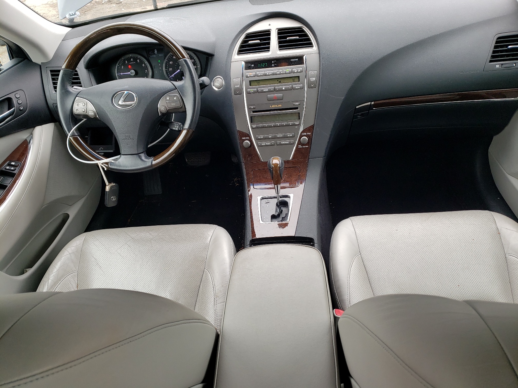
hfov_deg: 67.3
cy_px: 194
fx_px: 389
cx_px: 259
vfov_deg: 53.1
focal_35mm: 26
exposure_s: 1/137
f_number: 1.5
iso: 50
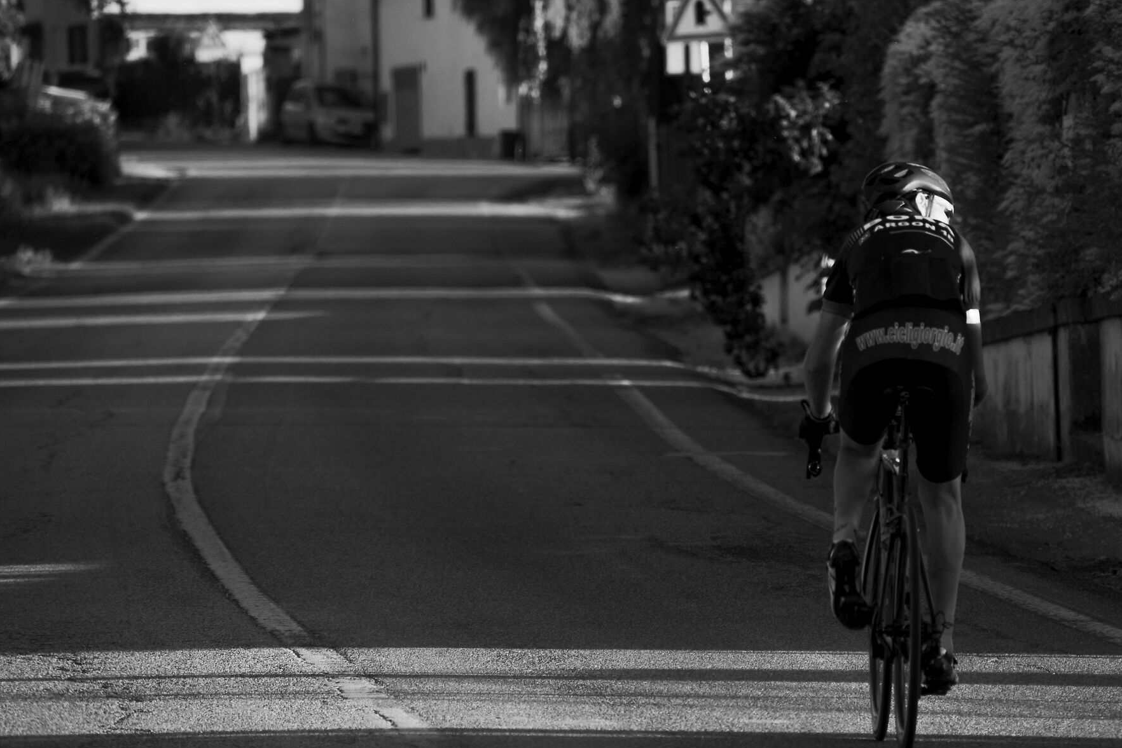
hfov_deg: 4.6
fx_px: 13993
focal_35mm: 449
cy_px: 420
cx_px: 726
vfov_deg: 3.1
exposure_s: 1/320
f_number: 5.6
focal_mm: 220
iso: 100
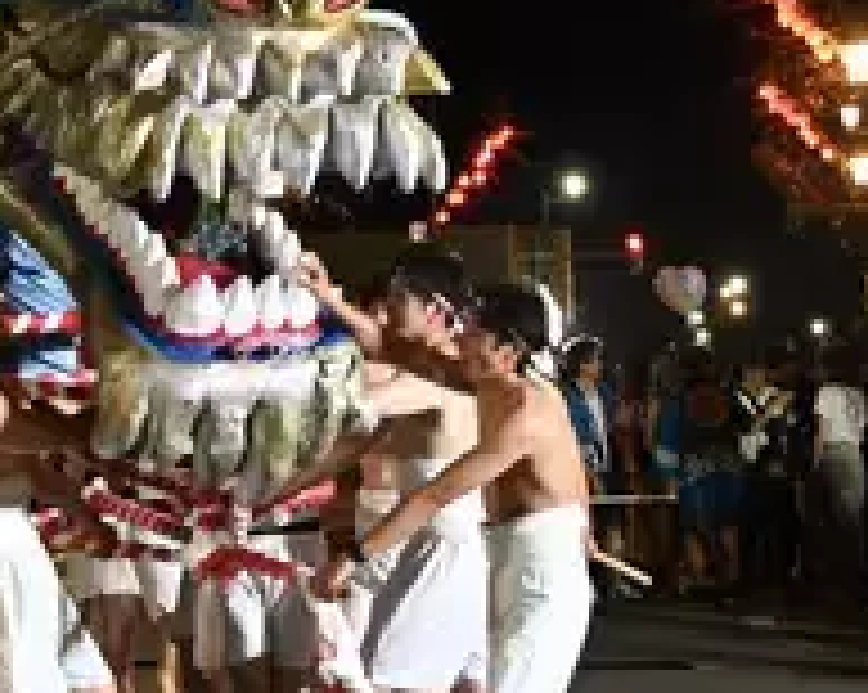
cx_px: 121
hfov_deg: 13.7
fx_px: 3593
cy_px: 238
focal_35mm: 140
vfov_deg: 11.0
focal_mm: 32
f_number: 4
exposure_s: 1/125
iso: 4000
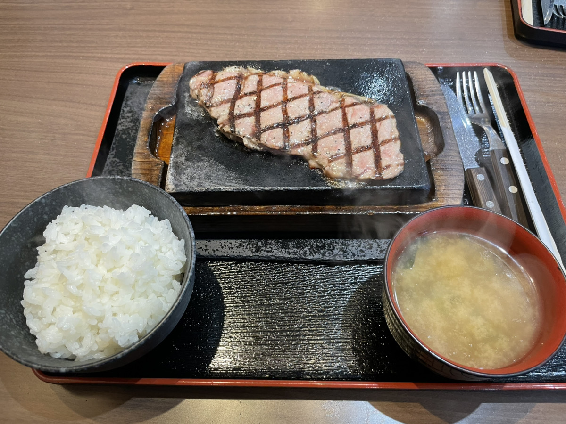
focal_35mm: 26
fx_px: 425
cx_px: 283
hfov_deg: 67.3
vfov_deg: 53.1
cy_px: 212
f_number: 1.6
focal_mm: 4.2
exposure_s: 1/79
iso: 125
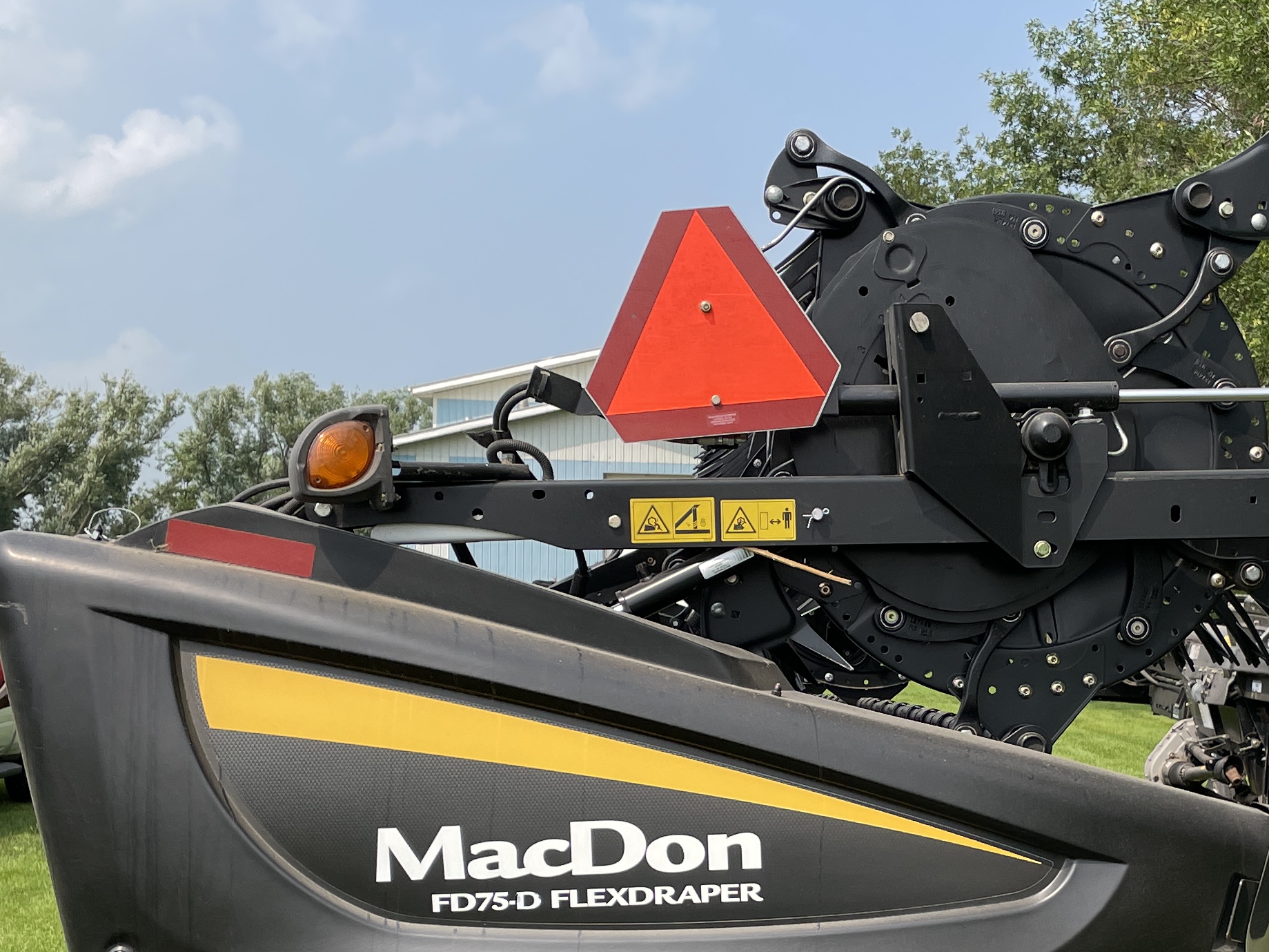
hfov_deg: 33.4
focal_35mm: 57
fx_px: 2089
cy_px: 755
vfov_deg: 25.2
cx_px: 869
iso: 32
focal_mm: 4.2
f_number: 1.6
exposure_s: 1/2564
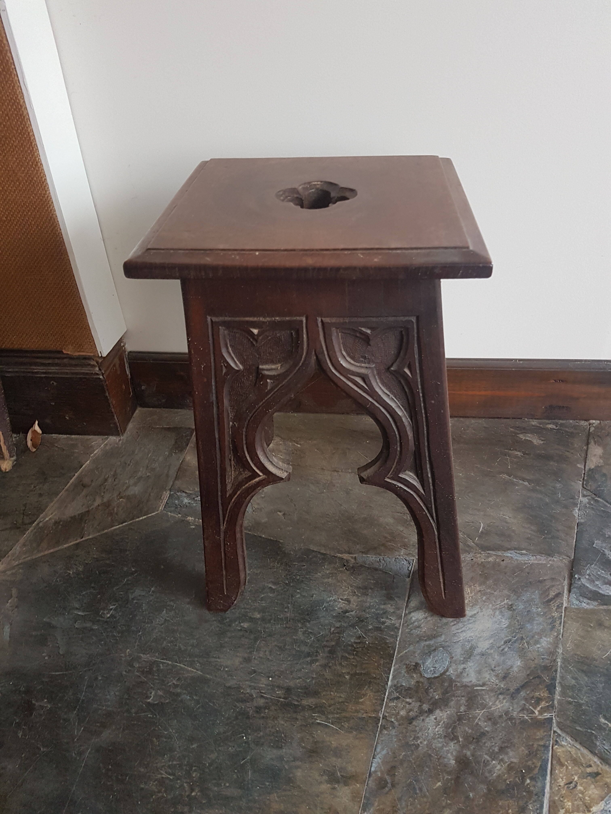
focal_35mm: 26
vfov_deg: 67.3
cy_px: 407
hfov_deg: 53.1
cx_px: 306
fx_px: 612
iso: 160
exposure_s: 1/30
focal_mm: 4.2
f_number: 1.7
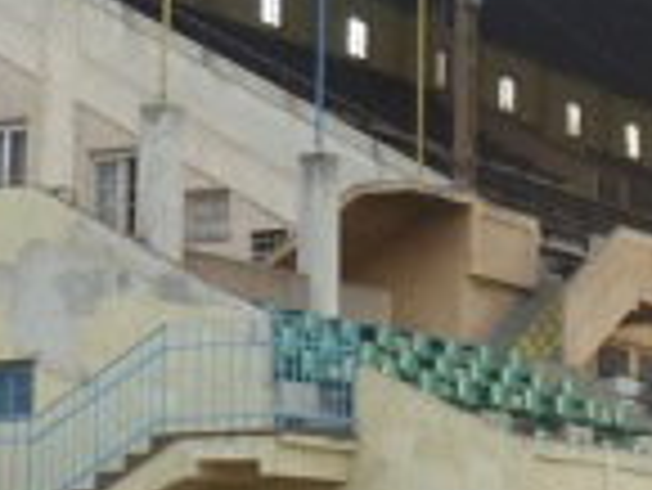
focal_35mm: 153
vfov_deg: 9.7
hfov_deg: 12.6
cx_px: 760
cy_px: 171
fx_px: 2884
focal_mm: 6.1
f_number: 3.6
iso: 80
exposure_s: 1/60
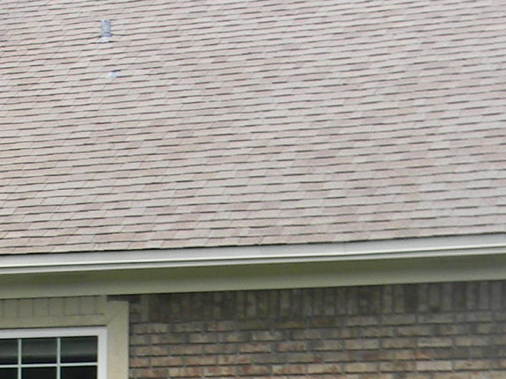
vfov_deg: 8.8
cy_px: 512
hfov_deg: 11.1
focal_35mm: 165
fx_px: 2411
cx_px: -419
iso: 80
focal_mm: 6.4
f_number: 3.7
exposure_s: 1/130
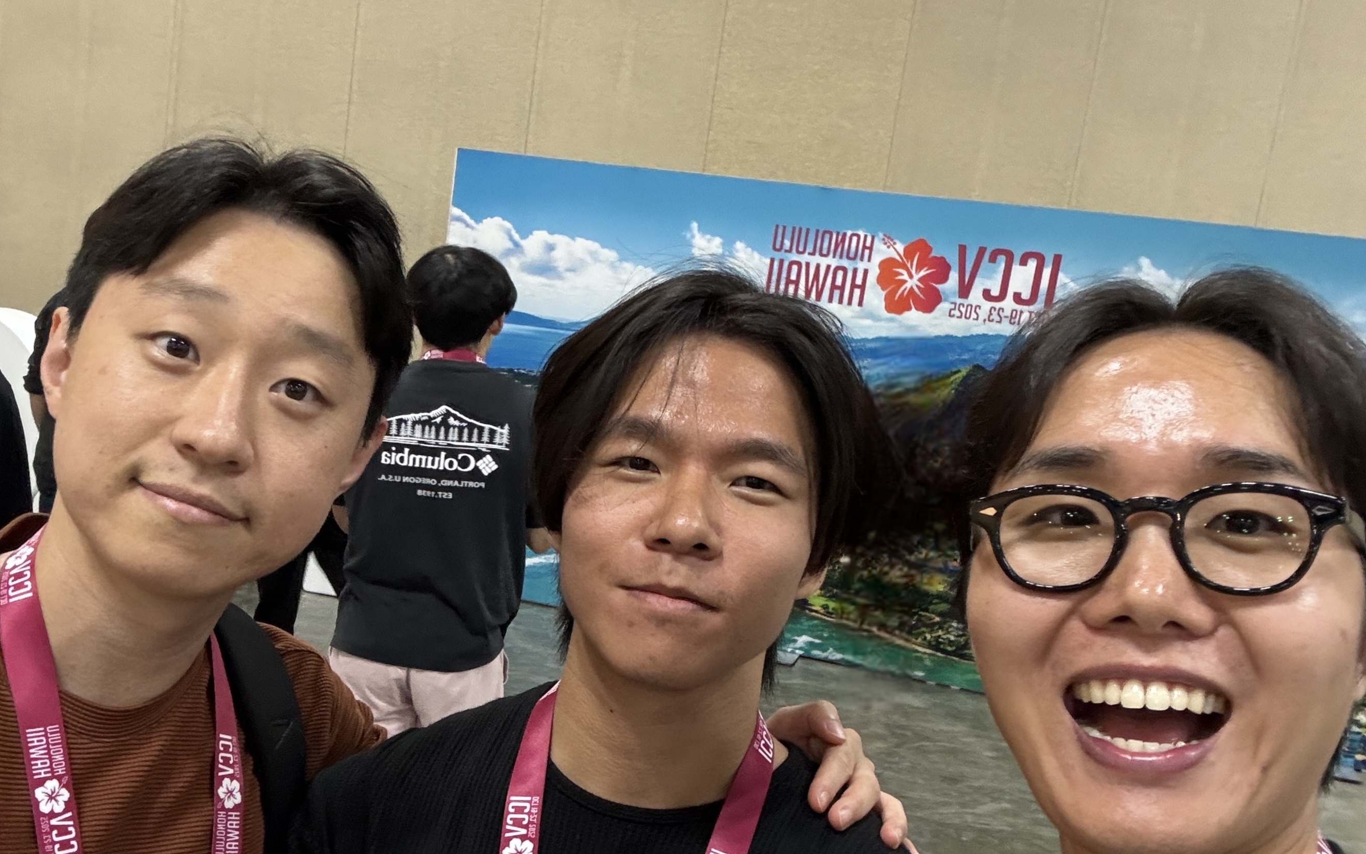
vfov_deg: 36.0
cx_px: 648
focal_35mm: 35
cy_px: 555
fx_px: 1303
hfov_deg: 55.3
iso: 320
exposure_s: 1/40
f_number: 1.9
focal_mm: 2.69
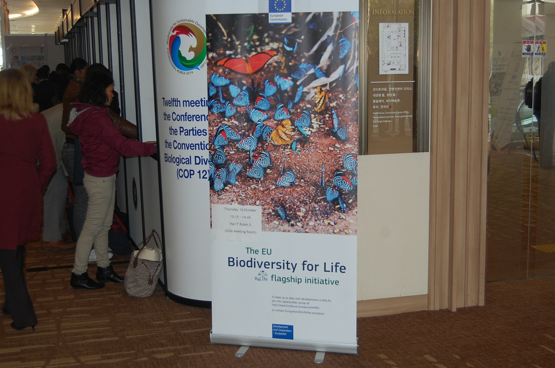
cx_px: 278
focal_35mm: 51
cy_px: 184
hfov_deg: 38.9
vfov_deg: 26.4
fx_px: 785
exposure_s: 1/60
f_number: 4.5
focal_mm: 34
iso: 400
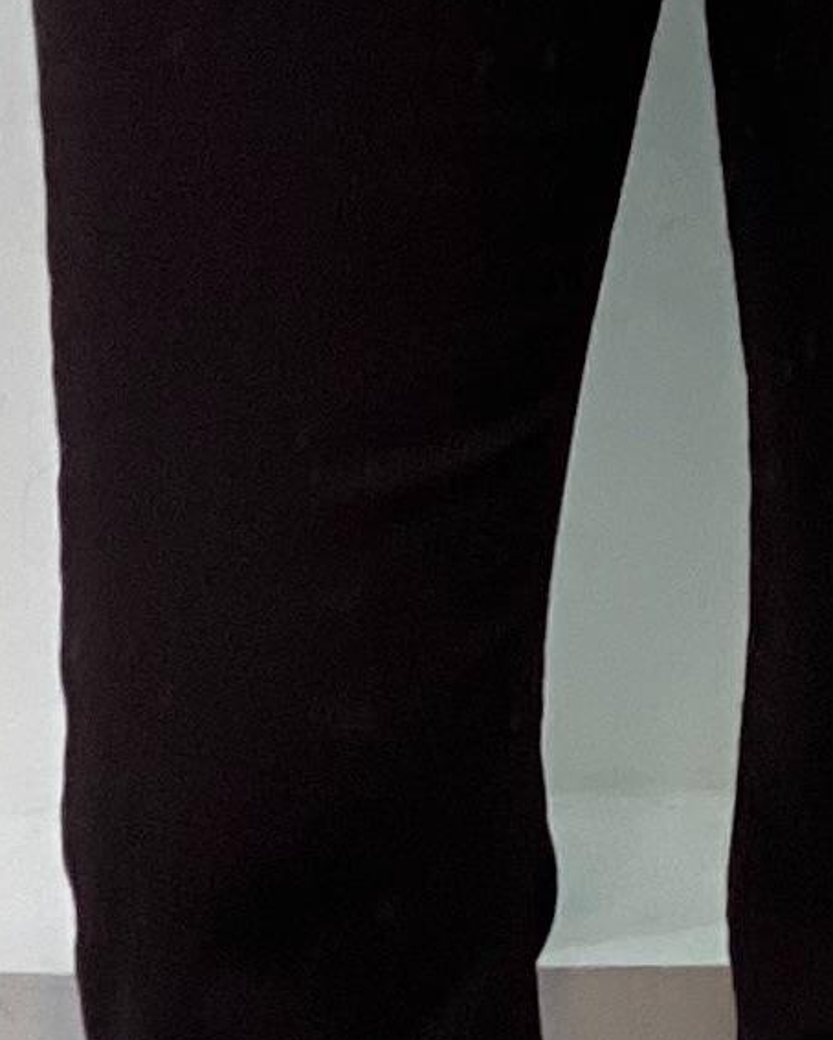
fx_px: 11119
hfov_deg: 4.3
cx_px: 583
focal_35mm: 361
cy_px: -374
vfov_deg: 5.3
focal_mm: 6
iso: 80
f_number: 2
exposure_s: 1/100
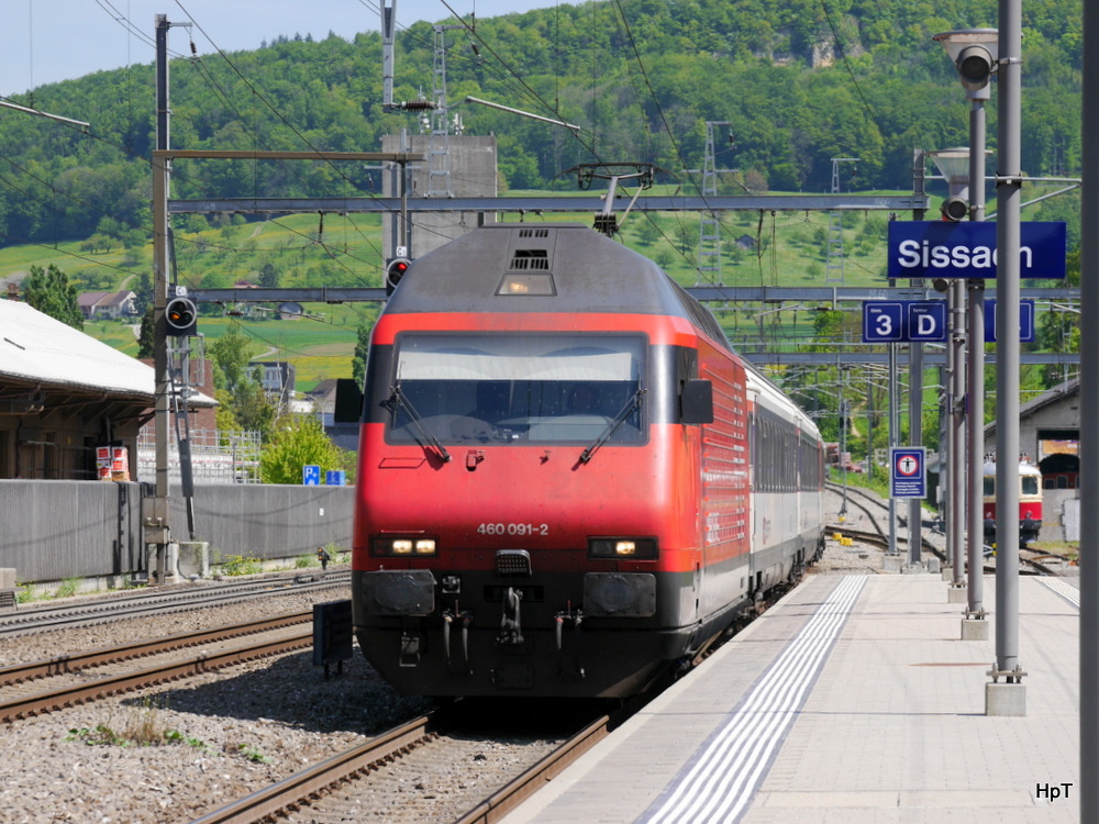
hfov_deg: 12.3
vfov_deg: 9.3
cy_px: 412
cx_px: 550
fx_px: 5080
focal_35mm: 160
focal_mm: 80
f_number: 6.3
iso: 160
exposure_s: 1/500
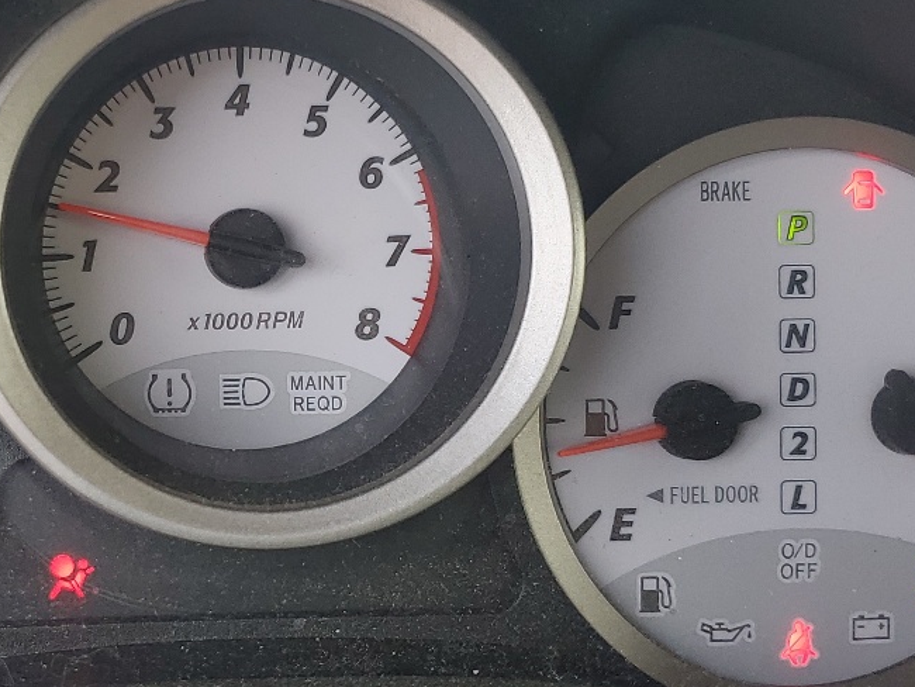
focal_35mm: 64
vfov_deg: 22.9
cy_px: 338
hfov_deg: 29.5
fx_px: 1692
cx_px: 165
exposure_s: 1/169
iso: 50
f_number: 1.5
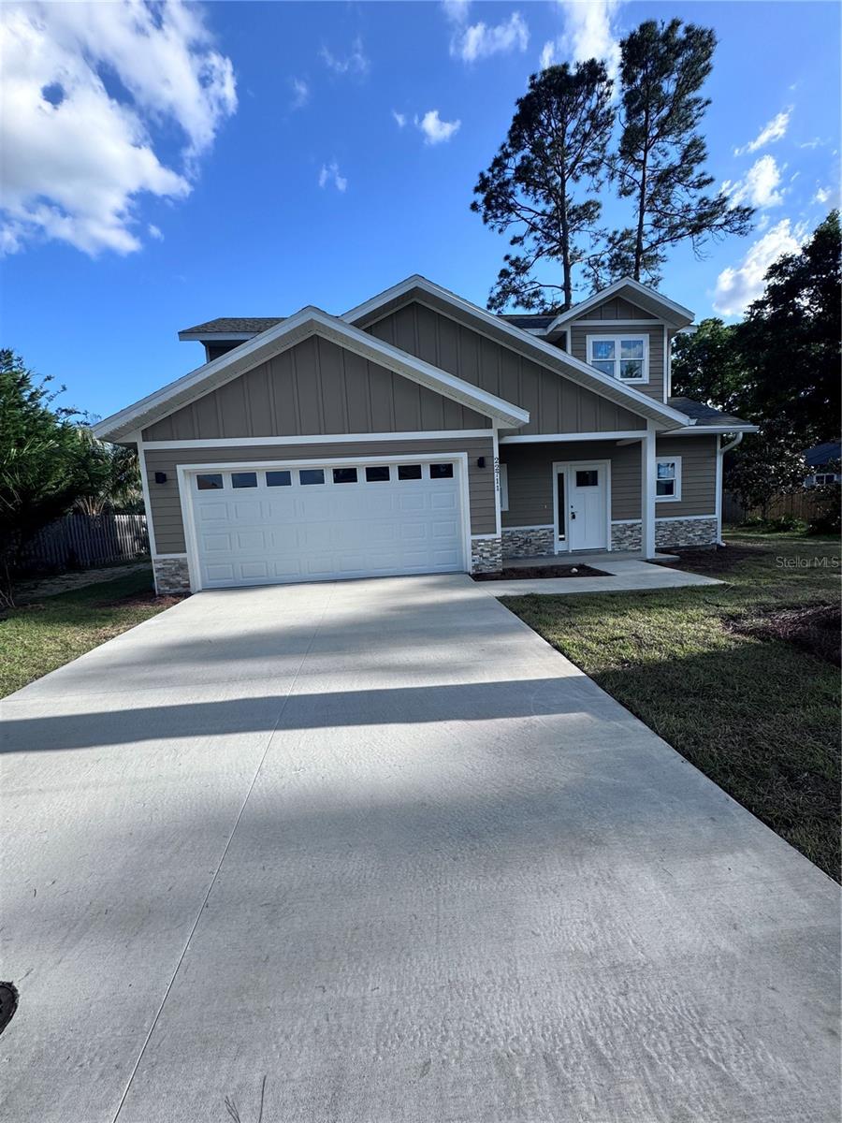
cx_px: 421
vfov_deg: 102.1
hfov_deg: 85.7
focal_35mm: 14
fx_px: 454
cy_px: 562
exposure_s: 1/1063
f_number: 2.2
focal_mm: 2.22
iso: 50
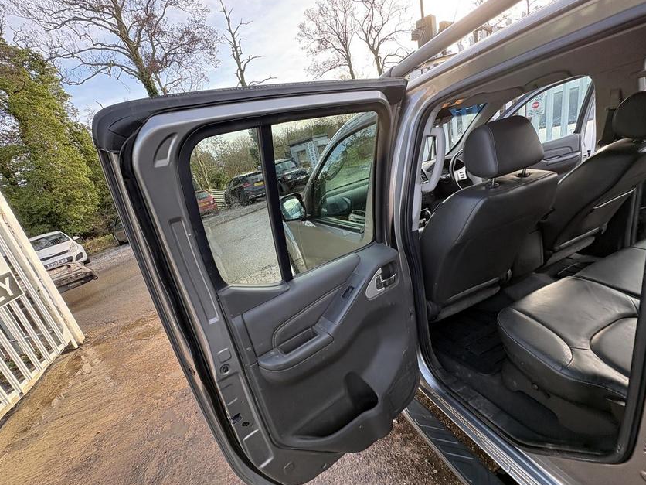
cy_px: 252
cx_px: 303
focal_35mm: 15
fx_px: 280
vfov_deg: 81.7
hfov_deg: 98.0
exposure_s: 1/99
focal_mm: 2.22
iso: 80
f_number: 2.2
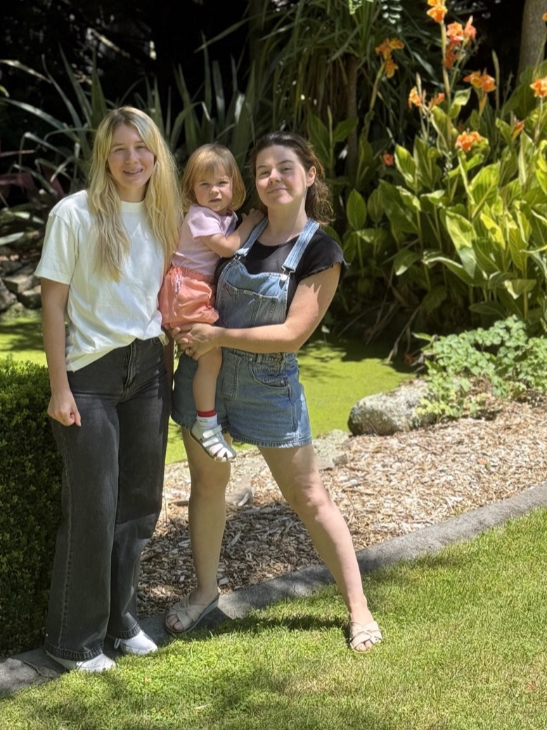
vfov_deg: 26.3
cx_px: 226
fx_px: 1559
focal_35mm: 74
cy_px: 321
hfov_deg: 19.9
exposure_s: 1/1307
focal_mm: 6.76
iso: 64
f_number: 1.78
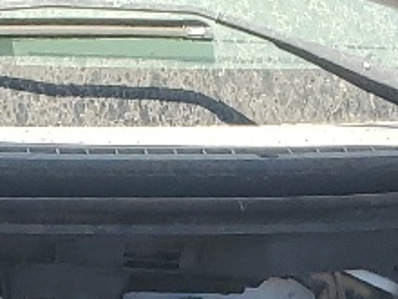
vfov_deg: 7.0
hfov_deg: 10.0
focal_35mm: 189
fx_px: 2173
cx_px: -270
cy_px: 931
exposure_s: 1/1111
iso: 50
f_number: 1.5
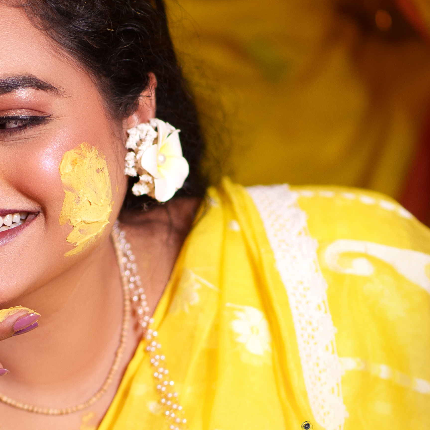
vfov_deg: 6.1
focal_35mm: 288
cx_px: 48
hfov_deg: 6.1
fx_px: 4048
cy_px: 172
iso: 250
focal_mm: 85
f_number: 1.4
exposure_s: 1/1000
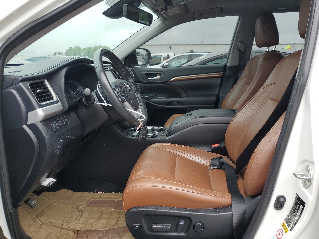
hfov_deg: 67.3
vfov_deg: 53.1
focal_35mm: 26
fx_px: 240
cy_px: 120
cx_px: 160
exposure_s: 1/357
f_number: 1.5
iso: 50
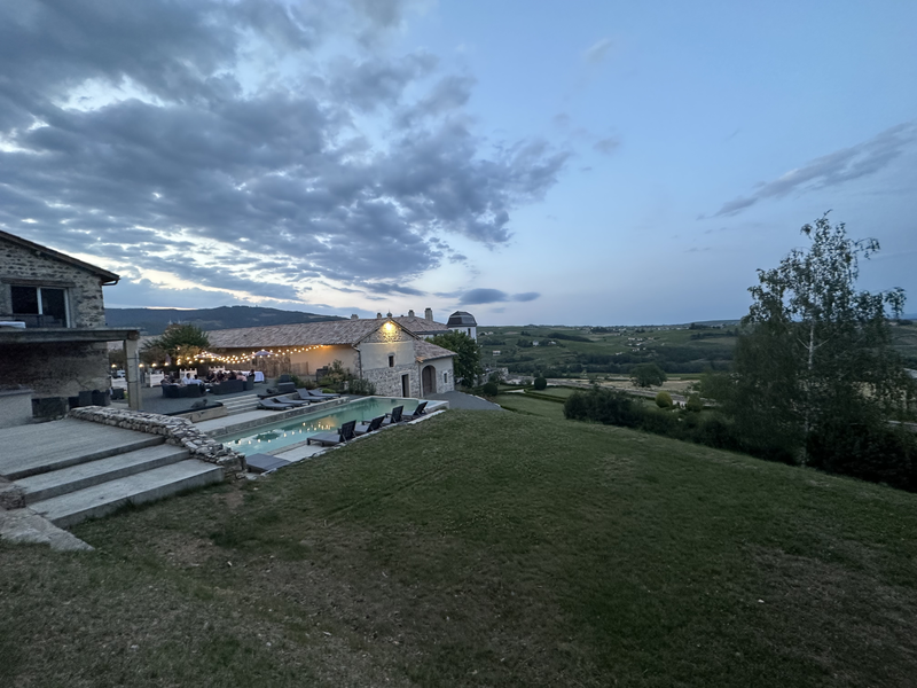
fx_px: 371
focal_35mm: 14
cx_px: 458
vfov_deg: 85.7
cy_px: 344
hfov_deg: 102.1
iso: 320
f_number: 2.2
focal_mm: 2.22
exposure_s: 1/50
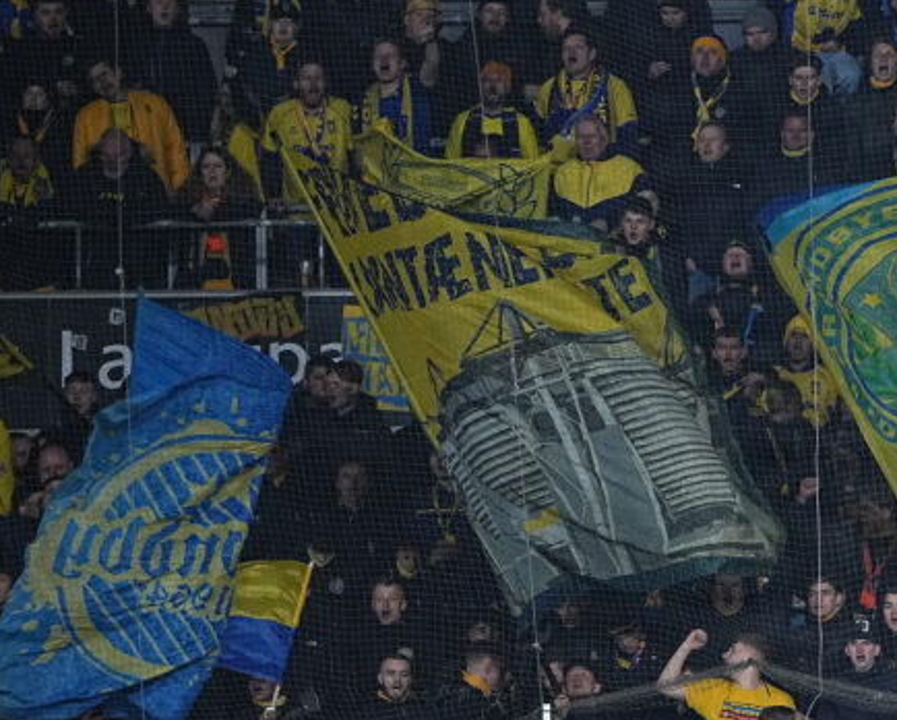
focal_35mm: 885
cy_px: 452
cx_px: 1054
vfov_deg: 1.8
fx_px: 23516
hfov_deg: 2.2
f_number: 2.8
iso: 2500
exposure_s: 1/800
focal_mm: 400
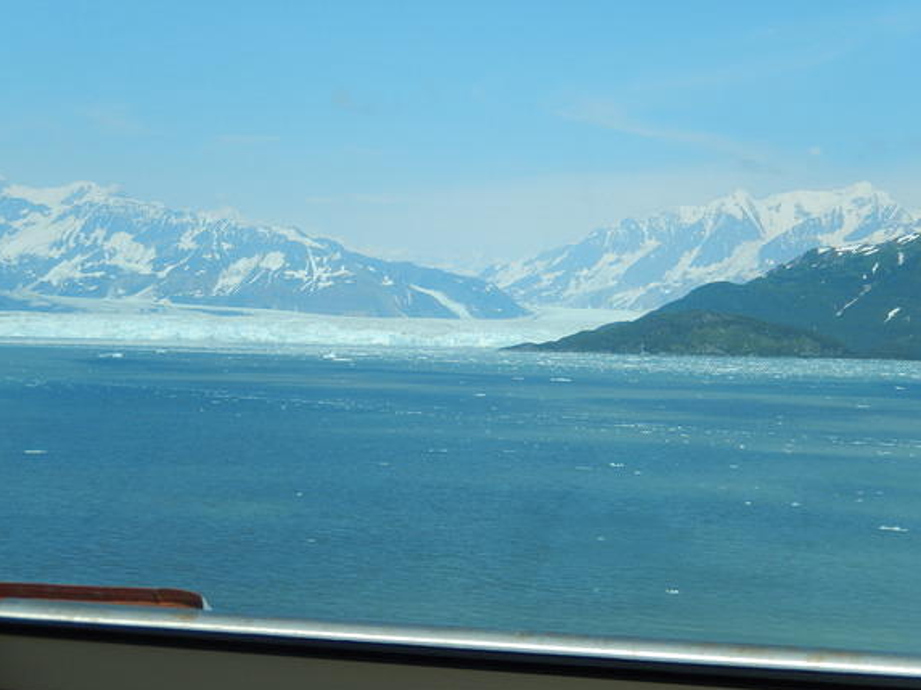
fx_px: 1516
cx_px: 511
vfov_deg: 25.6
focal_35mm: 57
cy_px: 309
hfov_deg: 33.8
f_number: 4.5
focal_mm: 9.2
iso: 125
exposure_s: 1/400
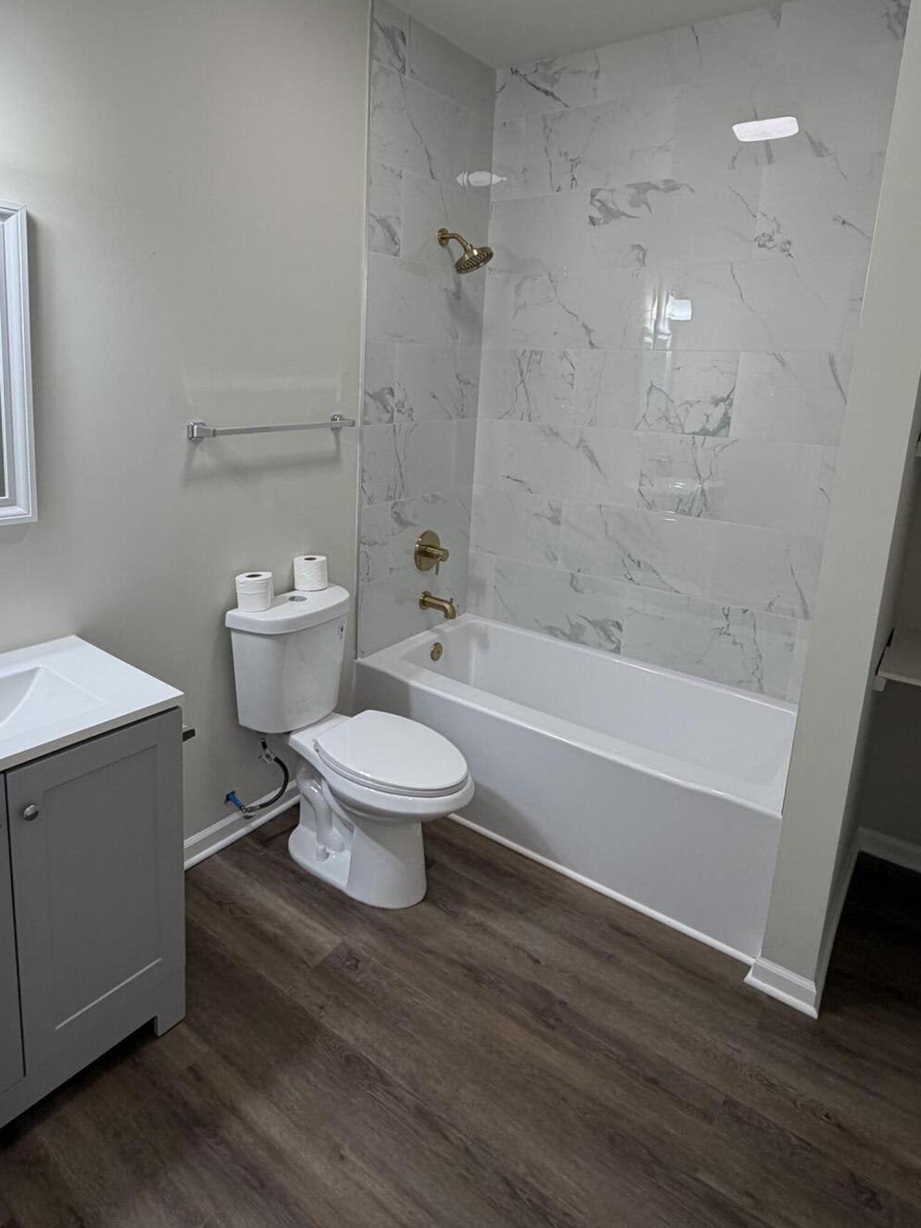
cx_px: 376
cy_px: 517
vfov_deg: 78.4
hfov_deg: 63.0
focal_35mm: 21
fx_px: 745
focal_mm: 2.22
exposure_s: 1/120
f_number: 2.2
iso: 160
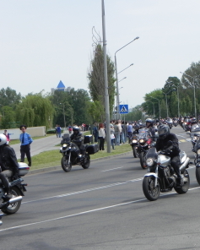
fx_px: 828
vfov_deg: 17.2
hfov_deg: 13.7
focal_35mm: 112
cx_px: 160
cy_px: 124
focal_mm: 15.1
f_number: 6.3
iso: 160
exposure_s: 1/508
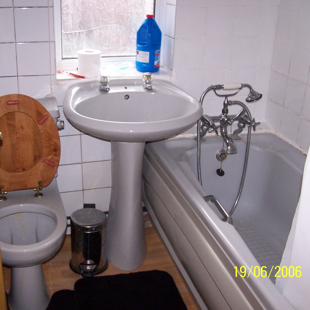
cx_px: 119
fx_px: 456
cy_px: 155
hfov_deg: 37.4
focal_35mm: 45
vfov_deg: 37.6
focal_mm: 6.3
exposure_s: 1/60
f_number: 2.8
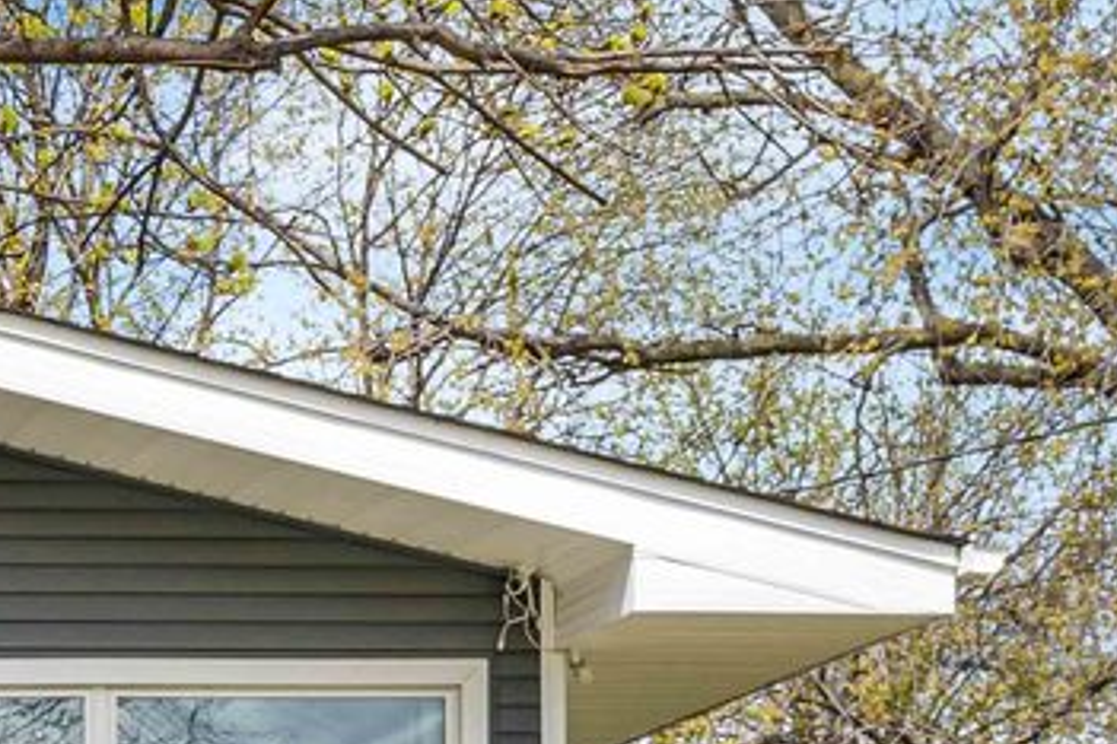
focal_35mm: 143
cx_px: -748
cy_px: 1230
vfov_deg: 9.3
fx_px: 4437
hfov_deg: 13.2
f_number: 9
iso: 320
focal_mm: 31
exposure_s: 1/320
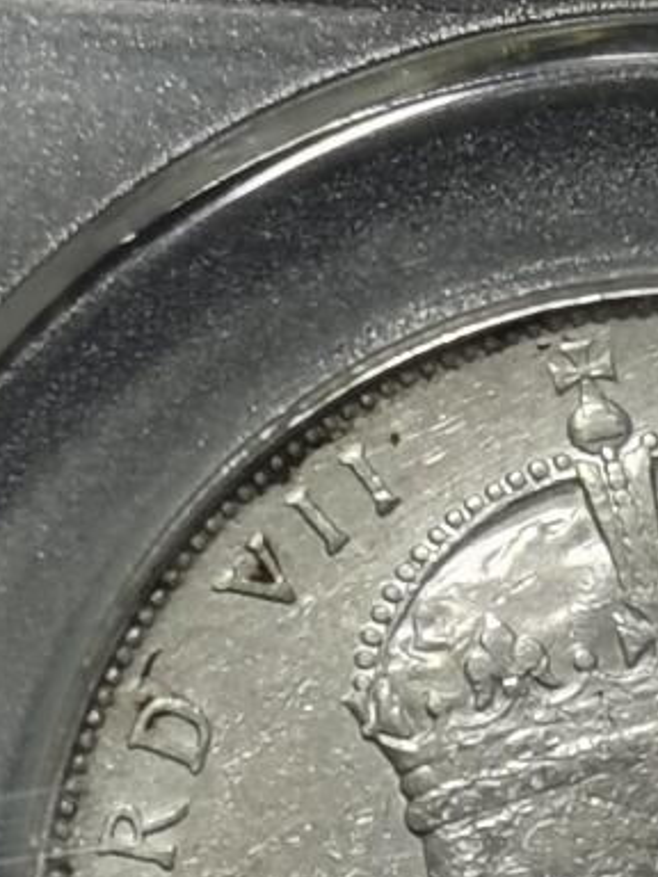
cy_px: 610
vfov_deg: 6.8
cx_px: 690
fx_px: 7375
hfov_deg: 5.1
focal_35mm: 291
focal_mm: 5.58
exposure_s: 1/122
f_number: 1.8
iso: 50
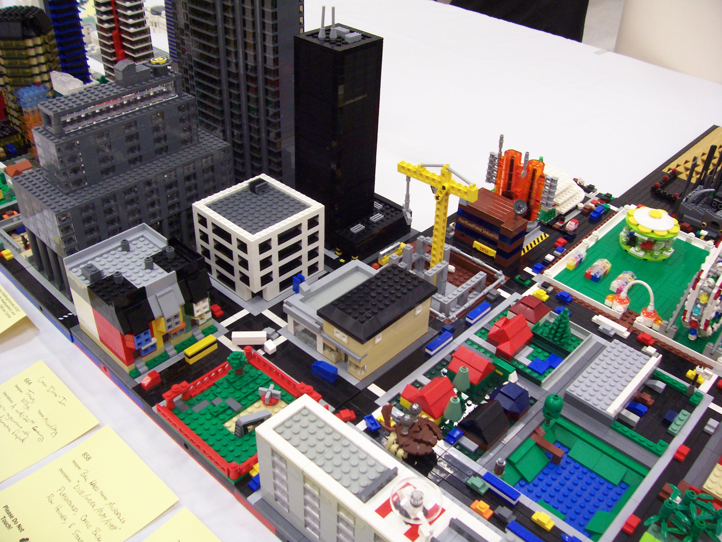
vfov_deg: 41.8
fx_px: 709
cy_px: 271
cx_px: 361
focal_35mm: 34
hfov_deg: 54.0
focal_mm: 5.6
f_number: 2.7
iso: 160
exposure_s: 1/27.6
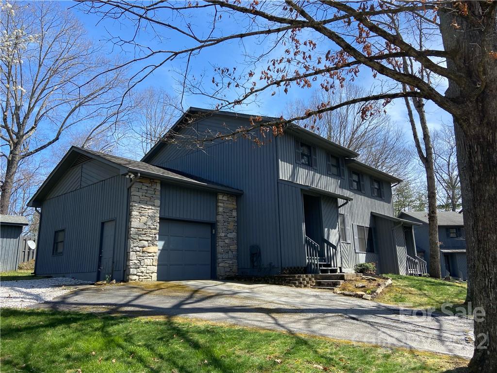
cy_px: 186
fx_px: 373
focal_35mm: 26
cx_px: 248
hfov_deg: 67.3
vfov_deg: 53.1
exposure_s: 1/1362
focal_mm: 4.25
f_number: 1.8
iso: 32
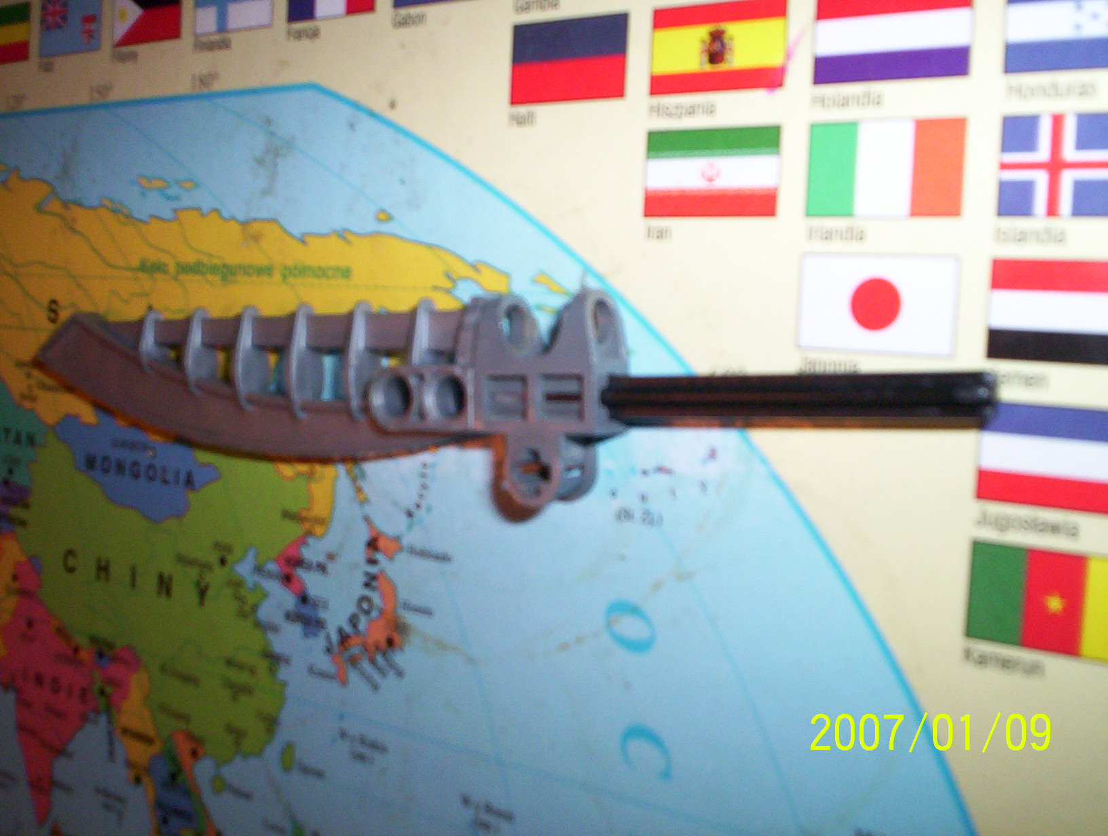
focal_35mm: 38
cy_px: 418
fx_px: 1219
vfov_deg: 37.9
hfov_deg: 48.9
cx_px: 554
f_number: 4.5
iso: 140
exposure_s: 1/60
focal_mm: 4.99
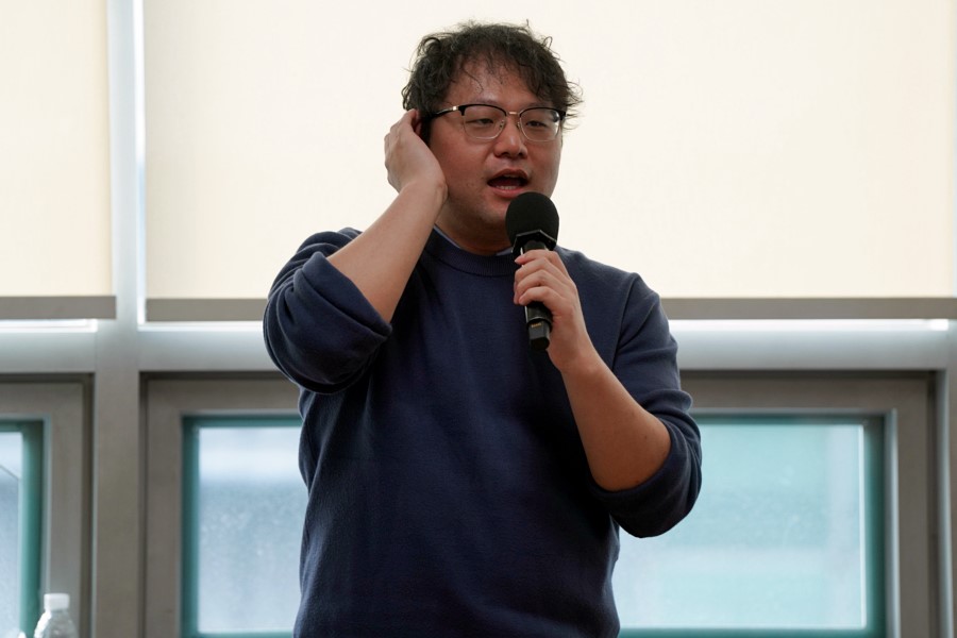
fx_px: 5316
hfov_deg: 10.3
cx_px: 478
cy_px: 319
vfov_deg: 6.9
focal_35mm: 200
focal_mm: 200
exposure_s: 1/250
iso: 640
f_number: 4
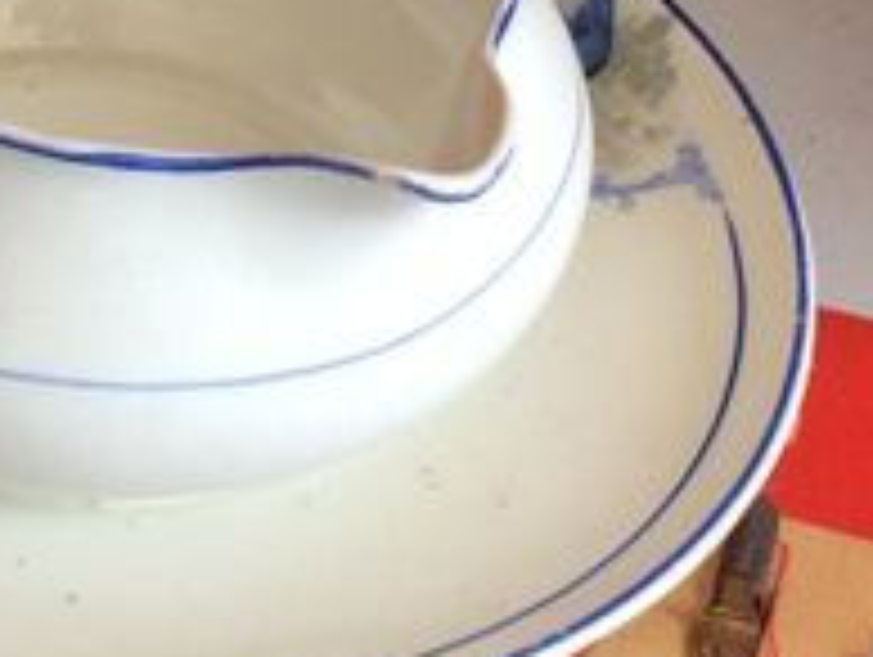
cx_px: 315
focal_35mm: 139
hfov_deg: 14.2
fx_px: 3510
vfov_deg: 10.5
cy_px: -169
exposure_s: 1/100
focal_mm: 4.12
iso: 64
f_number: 2.2
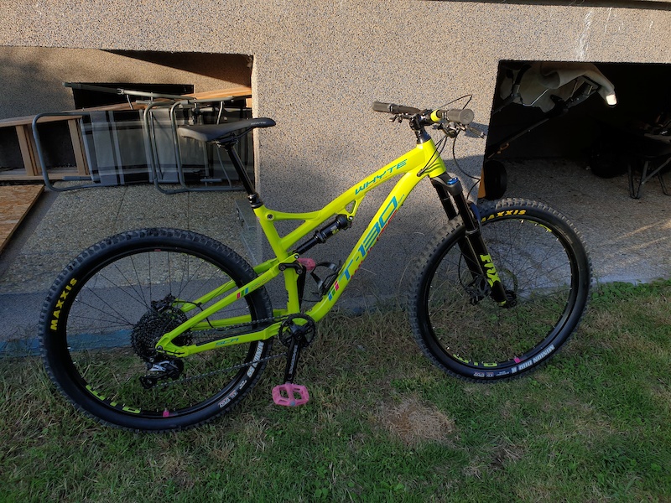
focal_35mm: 26
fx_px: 504
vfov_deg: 53.1
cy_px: 252
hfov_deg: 67.3
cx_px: 336
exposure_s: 1/551
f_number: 2.4
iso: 50
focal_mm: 4.3
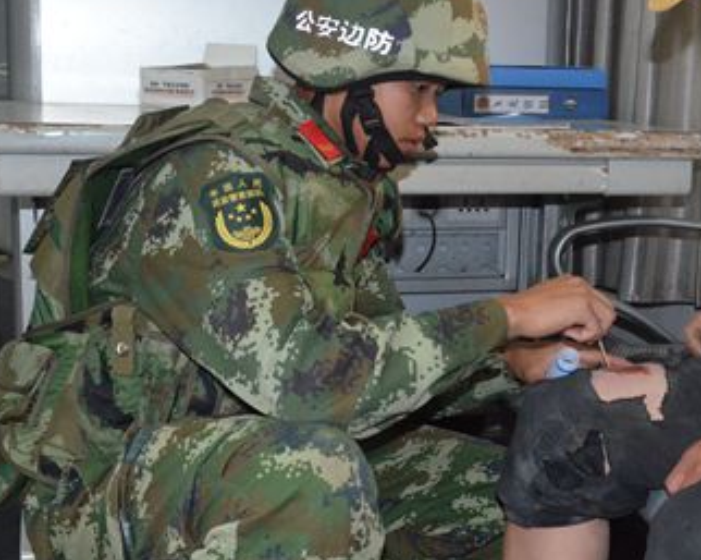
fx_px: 1306
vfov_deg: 24.2
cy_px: 238
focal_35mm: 63
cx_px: 533
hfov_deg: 29.5
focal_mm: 24
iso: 2500
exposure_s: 1/60
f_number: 6.3
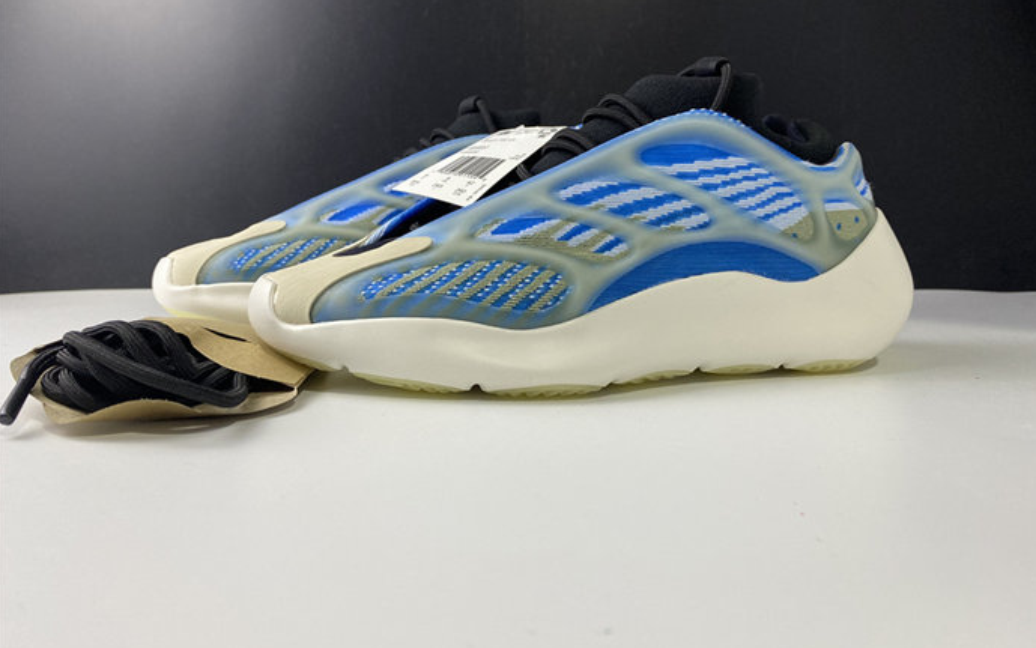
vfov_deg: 44.4
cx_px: 523
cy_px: 270
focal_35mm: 28
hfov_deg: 66.5
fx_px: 791
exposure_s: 1/82
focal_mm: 4.25
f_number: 1.8
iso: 125
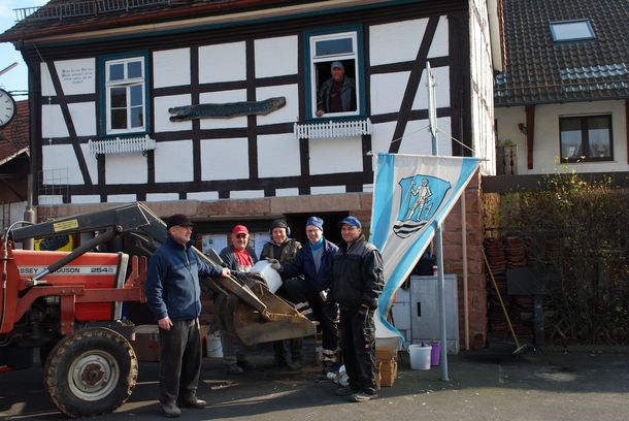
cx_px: 314
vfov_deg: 37.0
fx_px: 630
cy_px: 210
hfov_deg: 53.1
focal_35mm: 36
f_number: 5.6
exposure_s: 1/125
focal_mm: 24
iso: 100
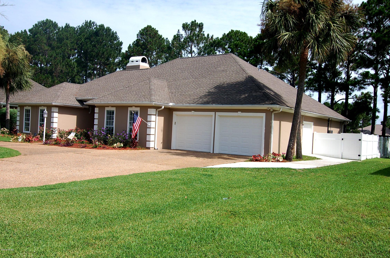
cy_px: 129
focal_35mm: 33
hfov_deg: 57.3
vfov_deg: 39.8
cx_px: 195
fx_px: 357
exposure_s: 1/400
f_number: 10
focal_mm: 22
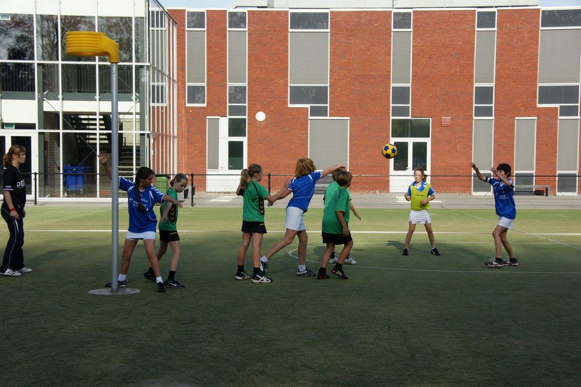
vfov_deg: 22.6
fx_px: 968
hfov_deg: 33.4
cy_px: 194
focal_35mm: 60
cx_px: 290
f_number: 9
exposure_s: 1/400
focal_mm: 40
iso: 200
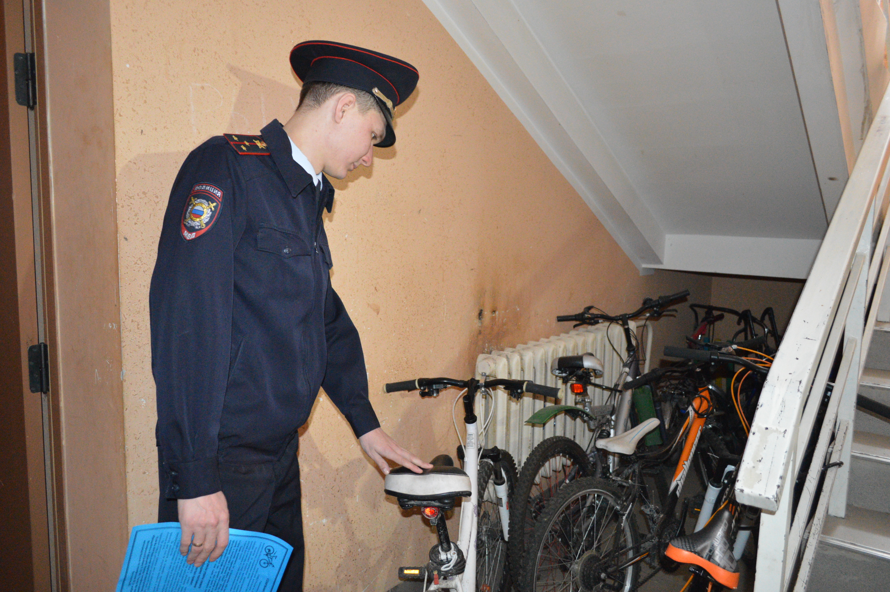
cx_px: 445
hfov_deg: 67.4
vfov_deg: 47.8
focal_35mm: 27
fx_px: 667
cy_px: 296
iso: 3200
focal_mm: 18
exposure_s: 1/60
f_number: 3.5
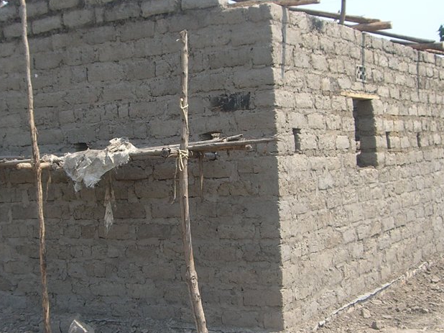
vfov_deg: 23.3
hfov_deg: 30.7
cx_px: 198
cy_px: 169
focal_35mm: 63
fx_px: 808
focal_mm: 6.2
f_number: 4.3
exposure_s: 1/320
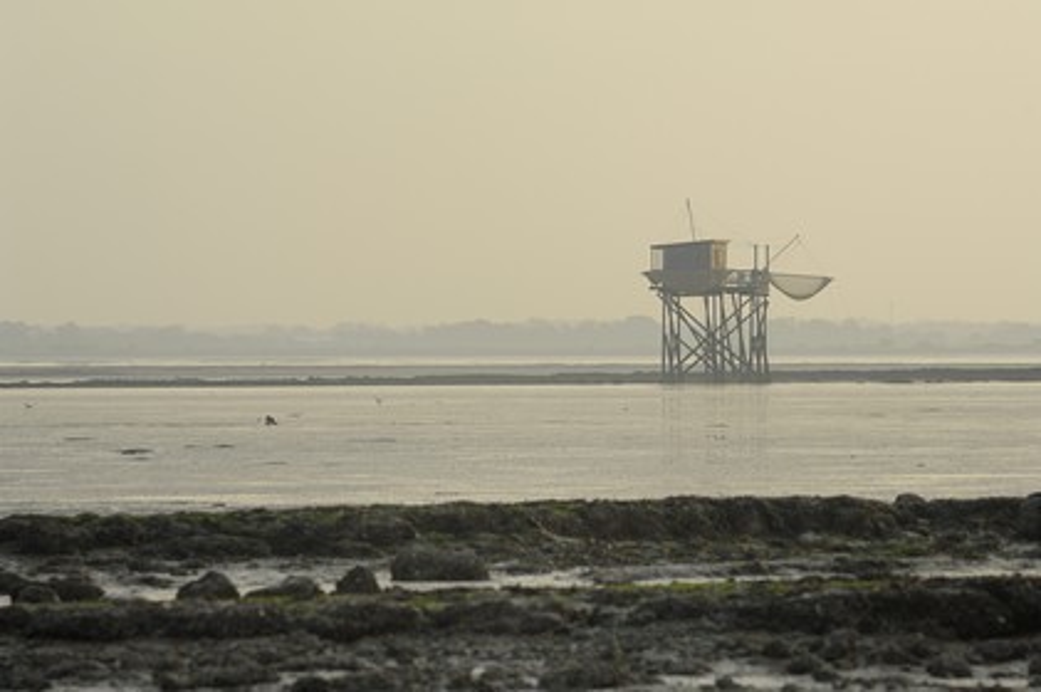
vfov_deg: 4.6
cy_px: 346
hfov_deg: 6.9
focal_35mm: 300
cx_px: 520
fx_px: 8668
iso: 100
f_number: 6.7
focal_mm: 200
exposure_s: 1/160
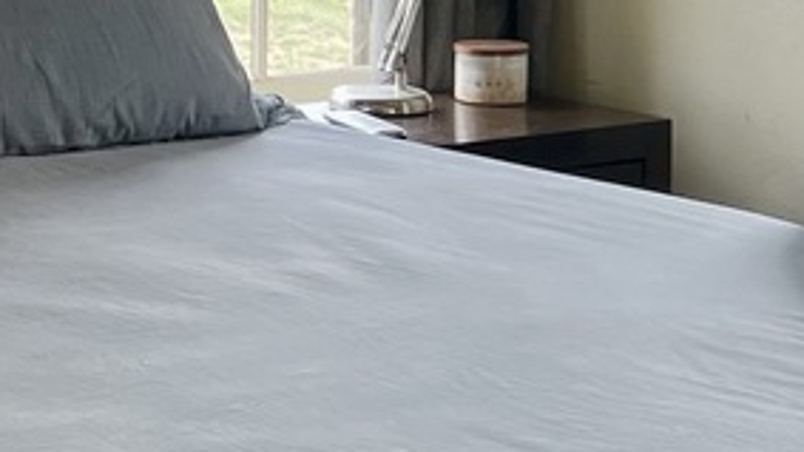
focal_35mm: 144
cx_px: -372
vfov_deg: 8.3
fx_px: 3069
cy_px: -182
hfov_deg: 14.1
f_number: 1.5
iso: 40
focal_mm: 5.7
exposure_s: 1/256
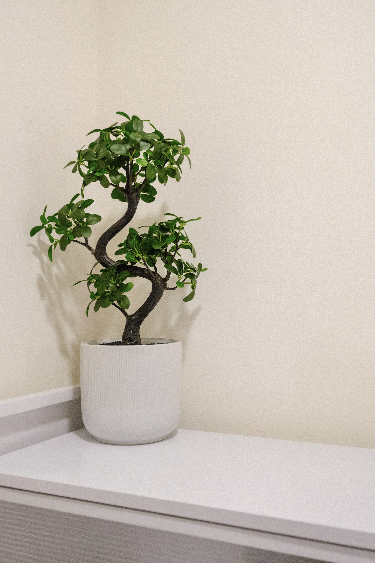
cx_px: 183
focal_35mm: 35
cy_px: 249
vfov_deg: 54.3
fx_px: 547
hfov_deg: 37.8
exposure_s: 1/125
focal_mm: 20
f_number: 4
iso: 3200
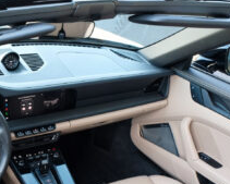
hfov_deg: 36.5
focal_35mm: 48
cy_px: 143
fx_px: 327
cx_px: 26
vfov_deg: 30.8
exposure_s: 1/60
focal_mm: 16
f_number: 7.1
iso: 1600
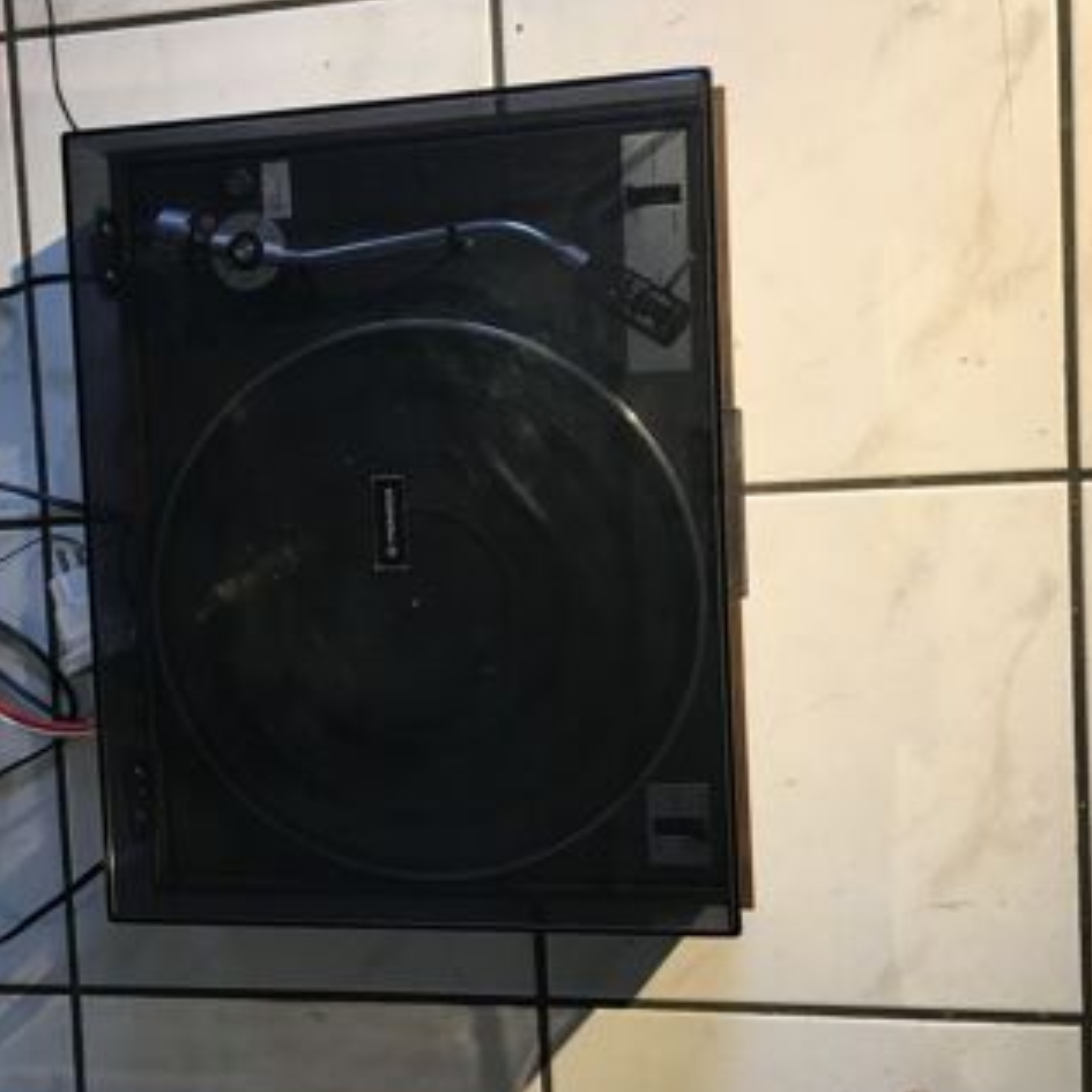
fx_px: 1392
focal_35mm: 39
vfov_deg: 42.8
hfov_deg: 42.4
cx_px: 385
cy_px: 537
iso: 125
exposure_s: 1/33
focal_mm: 4.15
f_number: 2.2
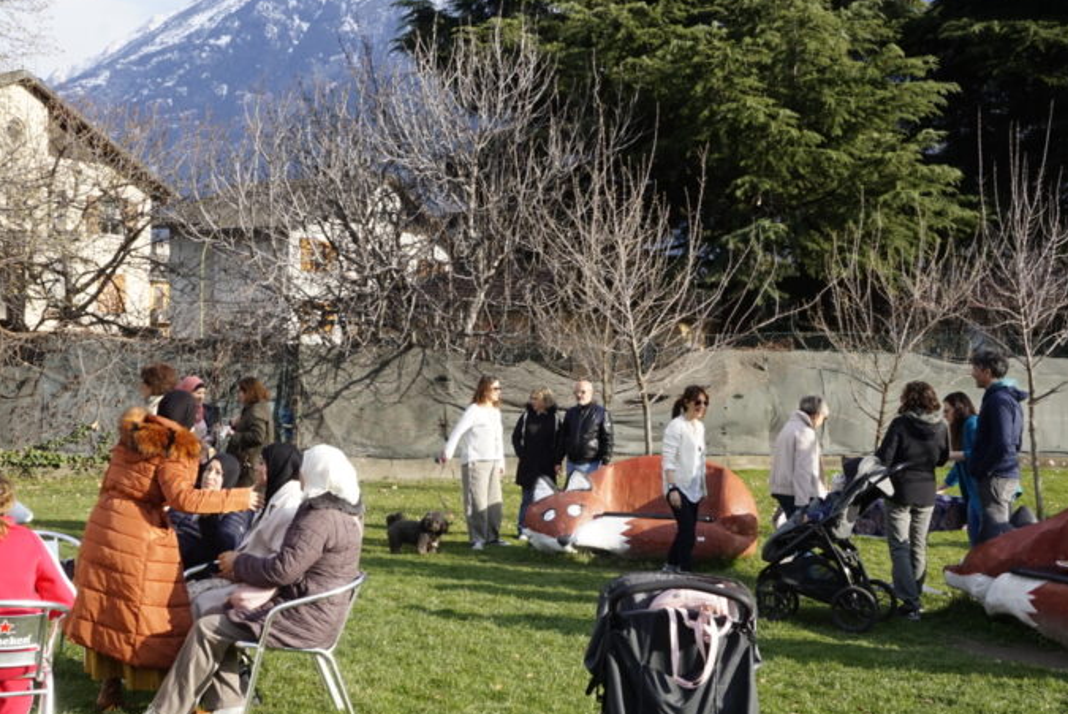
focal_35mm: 48
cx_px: 478
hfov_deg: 41.2
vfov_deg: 28.2
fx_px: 1418
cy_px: 416
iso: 100
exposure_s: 1/80
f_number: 9
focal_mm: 21
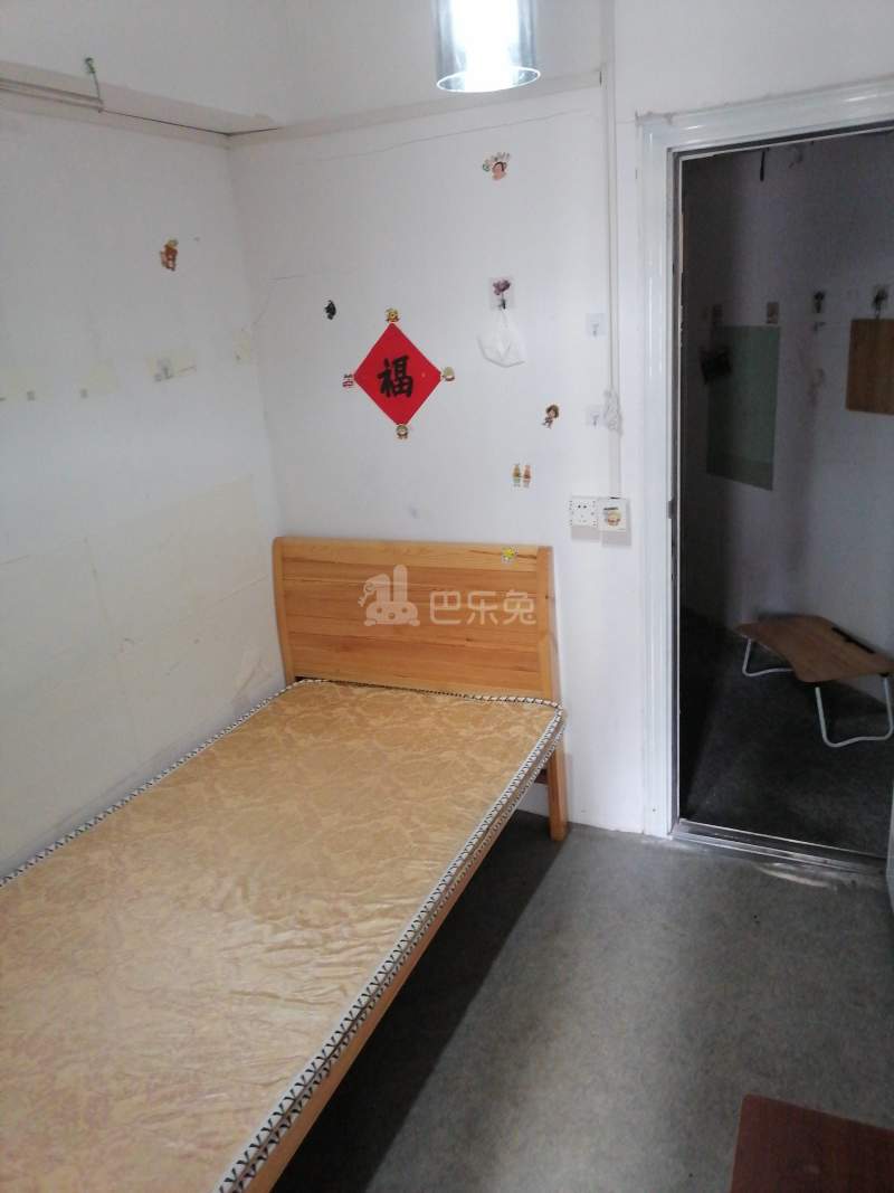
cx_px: 447
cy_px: 596
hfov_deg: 53.1
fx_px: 895
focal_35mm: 26
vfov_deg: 67.3
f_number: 1.8
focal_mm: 5.3
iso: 500
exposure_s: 1/33.3
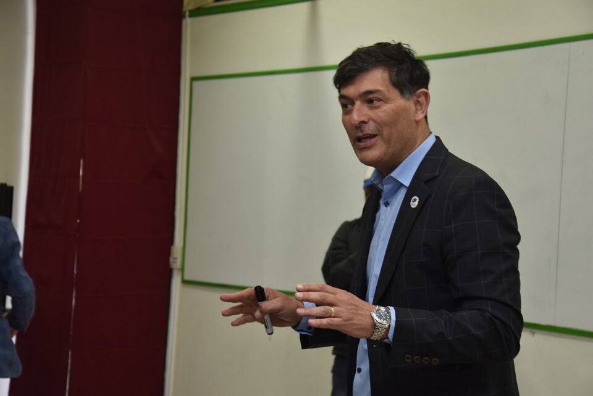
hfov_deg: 23.4
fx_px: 1434
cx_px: 296
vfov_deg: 15.7
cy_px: 198
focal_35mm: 87
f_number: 5
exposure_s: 1/50
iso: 400
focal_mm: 58
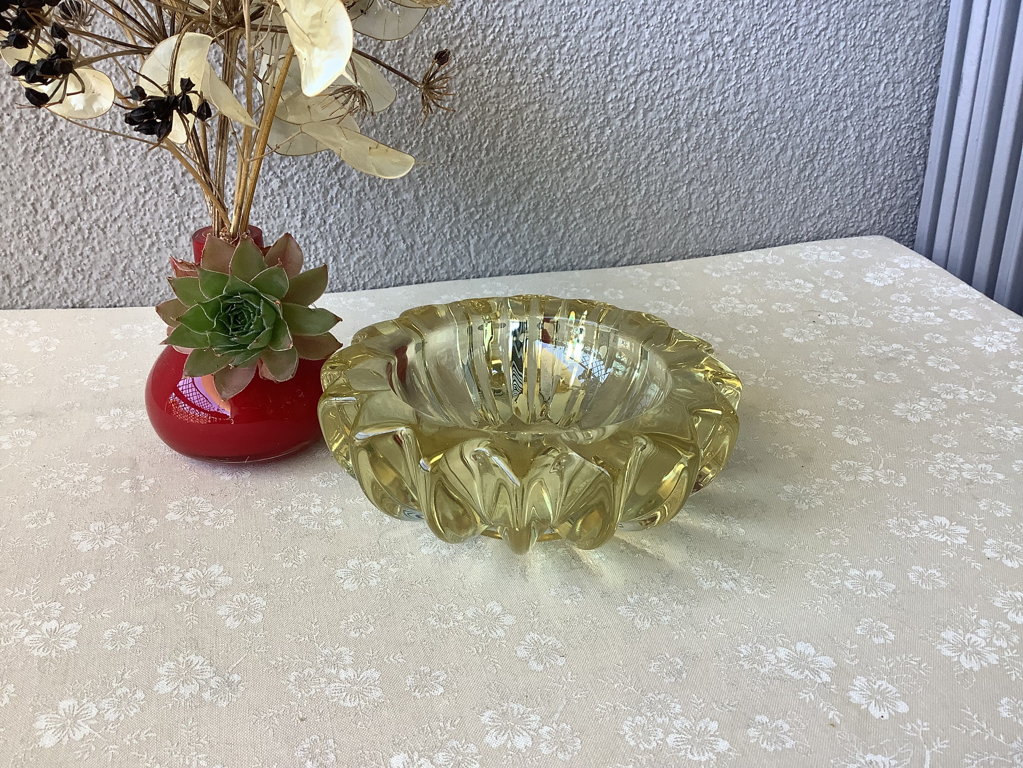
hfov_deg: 58.4
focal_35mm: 31
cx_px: 512
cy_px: 384
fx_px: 916
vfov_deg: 45.4
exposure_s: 1/60
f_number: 2.4
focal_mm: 3.3
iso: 50
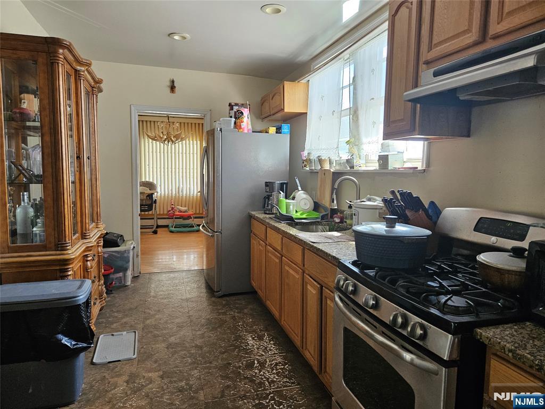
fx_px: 362
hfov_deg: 73.9
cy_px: 204
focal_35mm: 23
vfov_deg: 58.9
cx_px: 272
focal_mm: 5.4
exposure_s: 1/170
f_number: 1.8
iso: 320
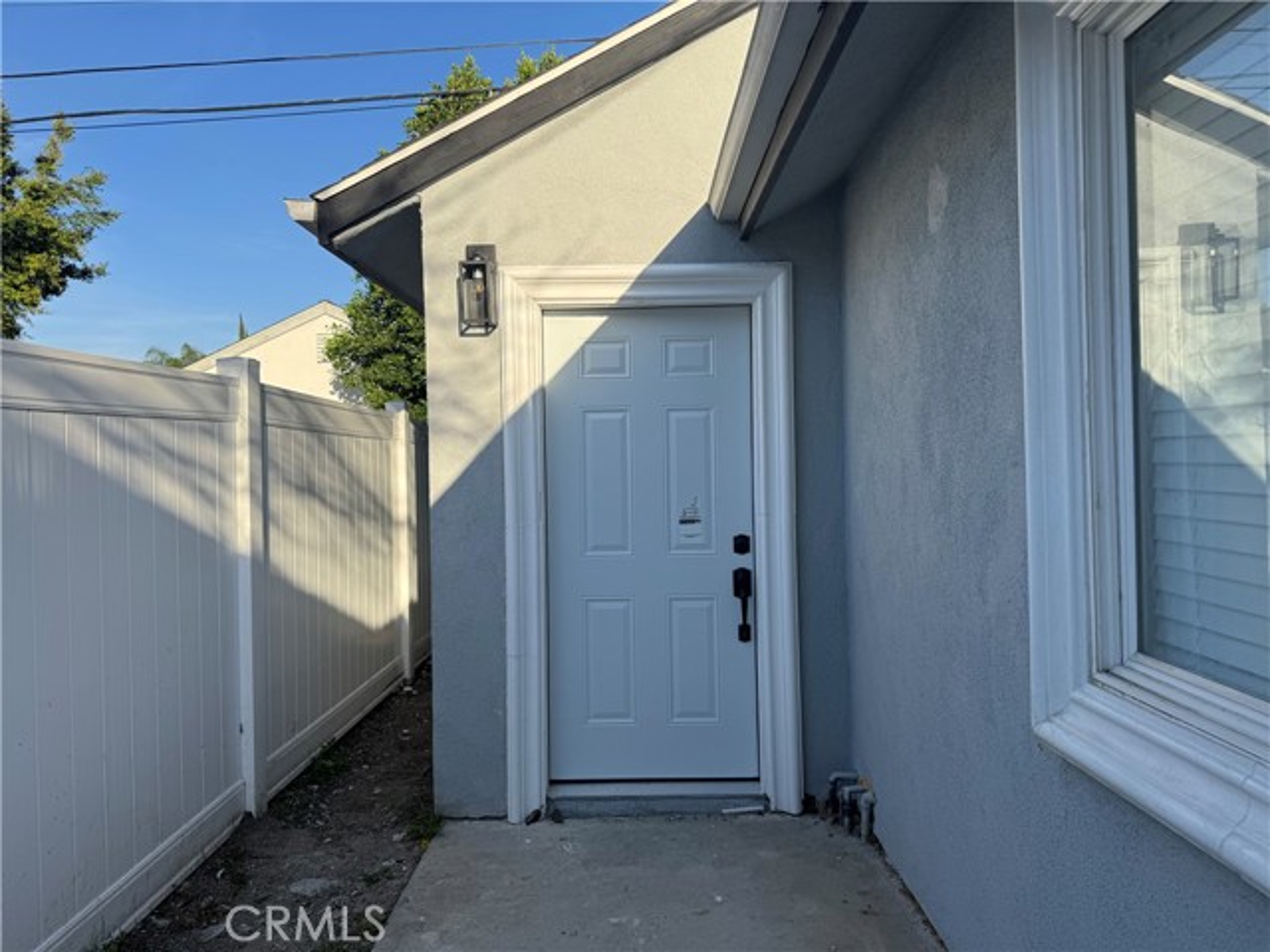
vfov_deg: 56.8
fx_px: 881
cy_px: 476
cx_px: 635
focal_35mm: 24
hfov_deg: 71.6
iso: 80
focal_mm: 6.76
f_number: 1.78
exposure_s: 1/2506
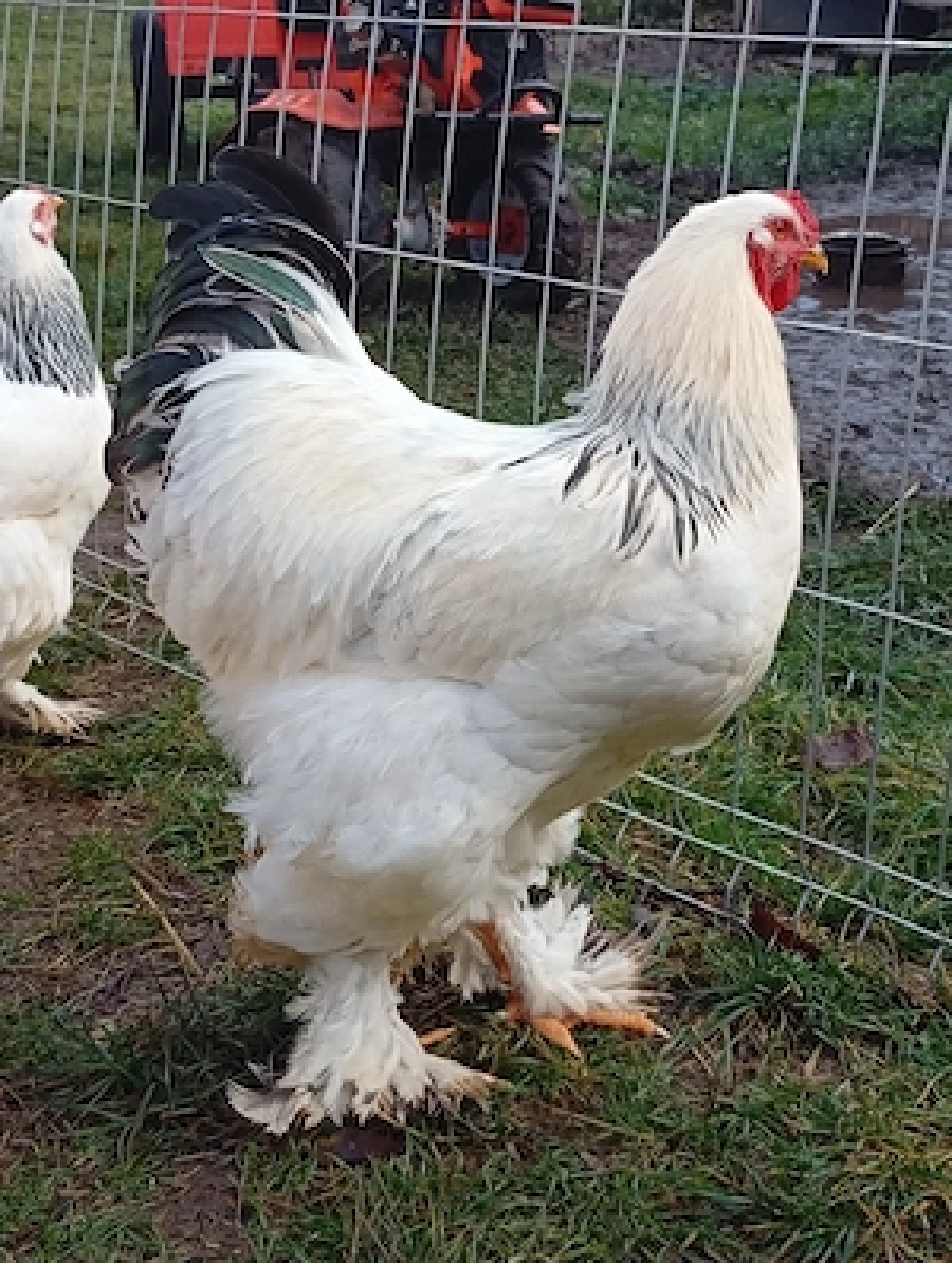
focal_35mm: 54
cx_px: 476
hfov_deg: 27.1
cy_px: 632
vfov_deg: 35.5
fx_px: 1974
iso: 50
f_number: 1.8
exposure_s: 1/204
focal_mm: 3.84
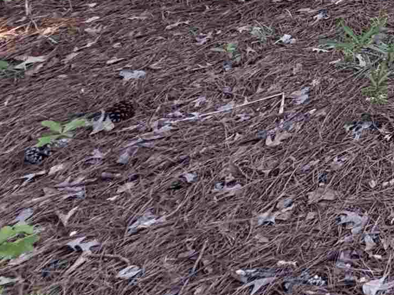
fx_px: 672
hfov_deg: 19.0
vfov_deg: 18.9
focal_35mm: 59
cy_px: -241
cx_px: 794
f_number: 2.2
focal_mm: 2.22
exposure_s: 1/125
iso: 40
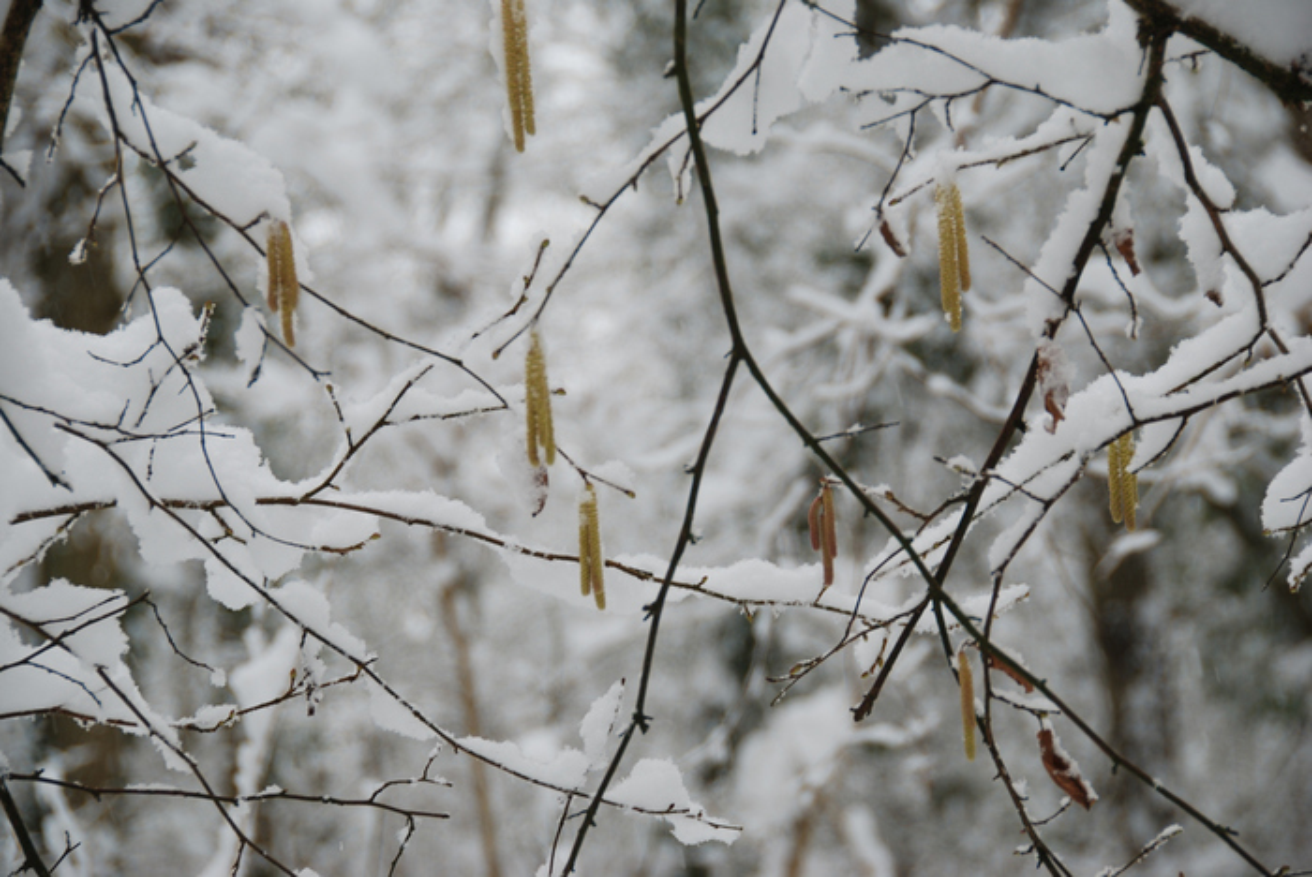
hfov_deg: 14.4
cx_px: 656
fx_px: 5197
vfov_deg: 9.6
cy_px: 438
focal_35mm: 142
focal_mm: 95
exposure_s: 1/60
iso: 100
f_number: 5.3
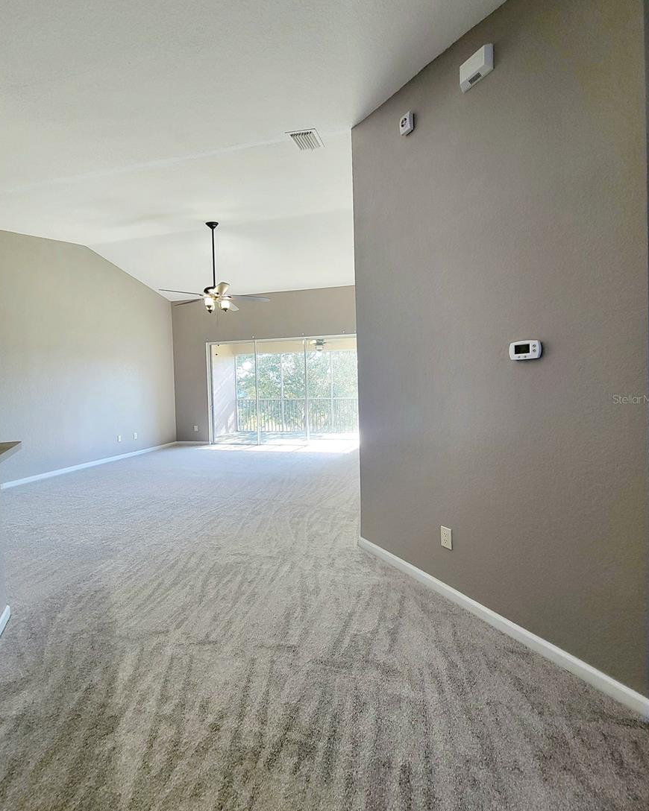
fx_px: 336
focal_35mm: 14
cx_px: 330
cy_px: 399
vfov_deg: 100.7
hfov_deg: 88.0
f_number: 2.2
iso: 160
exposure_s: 1/60.2
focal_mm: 2.2
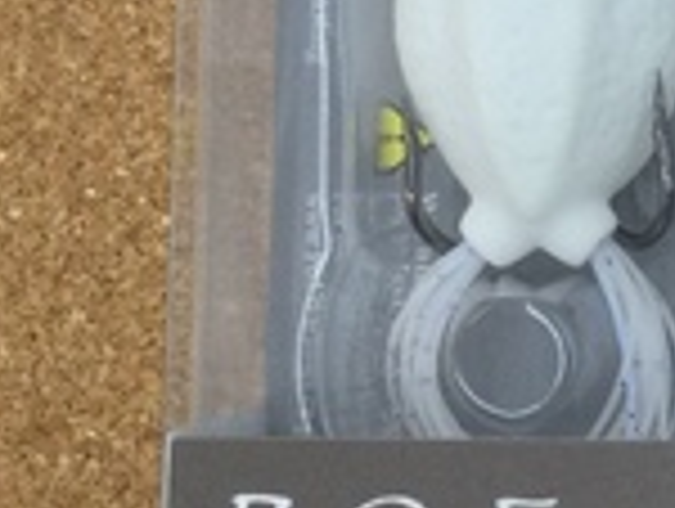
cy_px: 18
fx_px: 2422
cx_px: 976
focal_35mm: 124
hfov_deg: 14.9
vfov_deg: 11.9
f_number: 2.4
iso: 32
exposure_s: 1/30
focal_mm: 3.3
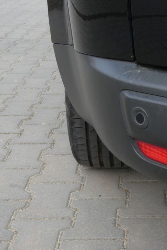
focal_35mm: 67
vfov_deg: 30.1
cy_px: 125
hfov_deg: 19.9
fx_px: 466
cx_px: 155
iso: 80
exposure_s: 1/160
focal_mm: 8.6
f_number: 5
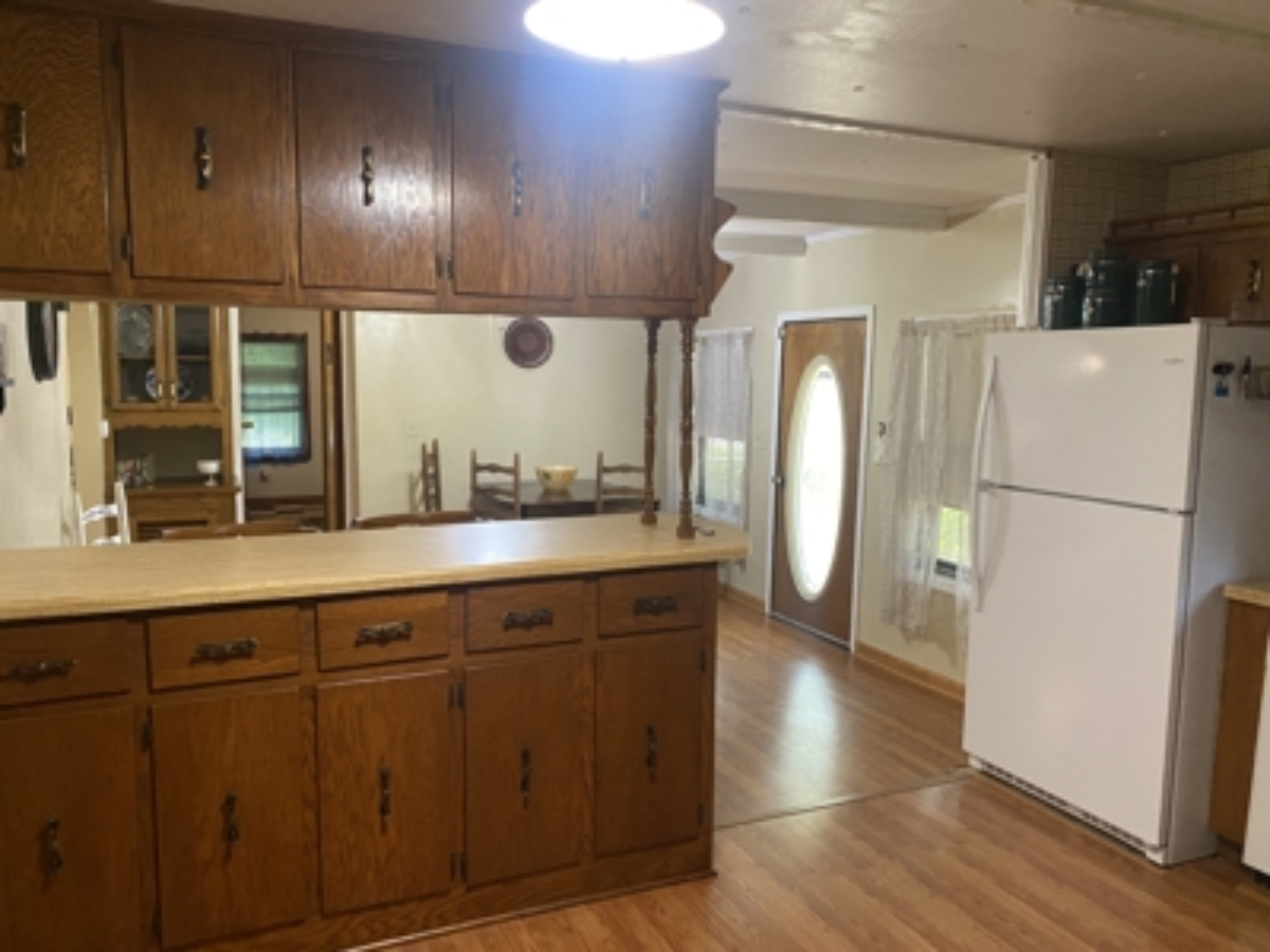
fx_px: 954
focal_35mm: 26
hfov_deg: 67.3
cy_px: 476
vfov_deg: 53.1
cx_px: 635
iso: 320
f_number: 1.8
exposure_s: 1/40
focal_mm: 4.25
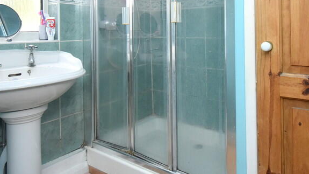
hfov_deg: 67.3
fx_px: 229
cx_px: 186
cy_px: 34
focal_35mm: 28
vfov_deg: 39.8
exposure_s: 1/125
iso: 1000
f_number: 4.5
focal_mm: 10
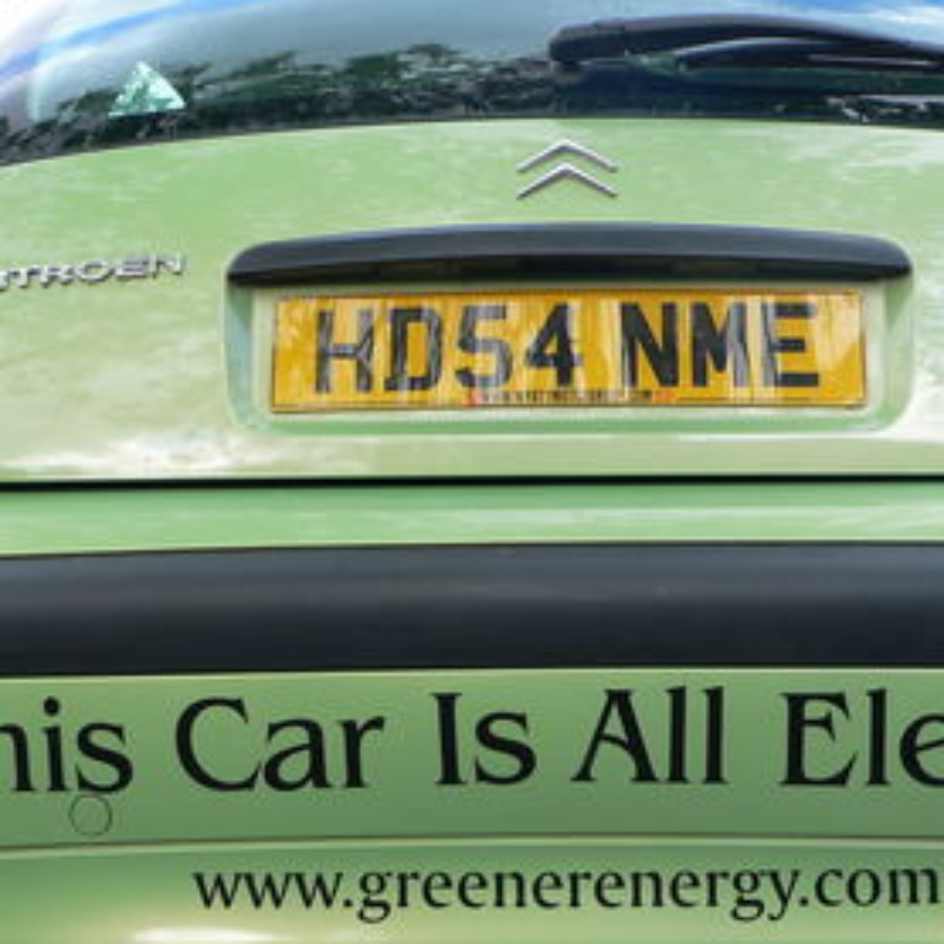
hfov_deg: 22.2
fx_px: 2407
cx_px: 577
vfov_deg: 22.1
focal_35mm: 78
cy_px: 599
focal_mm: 8.2
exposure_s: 1/100
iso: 80
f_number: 2.8
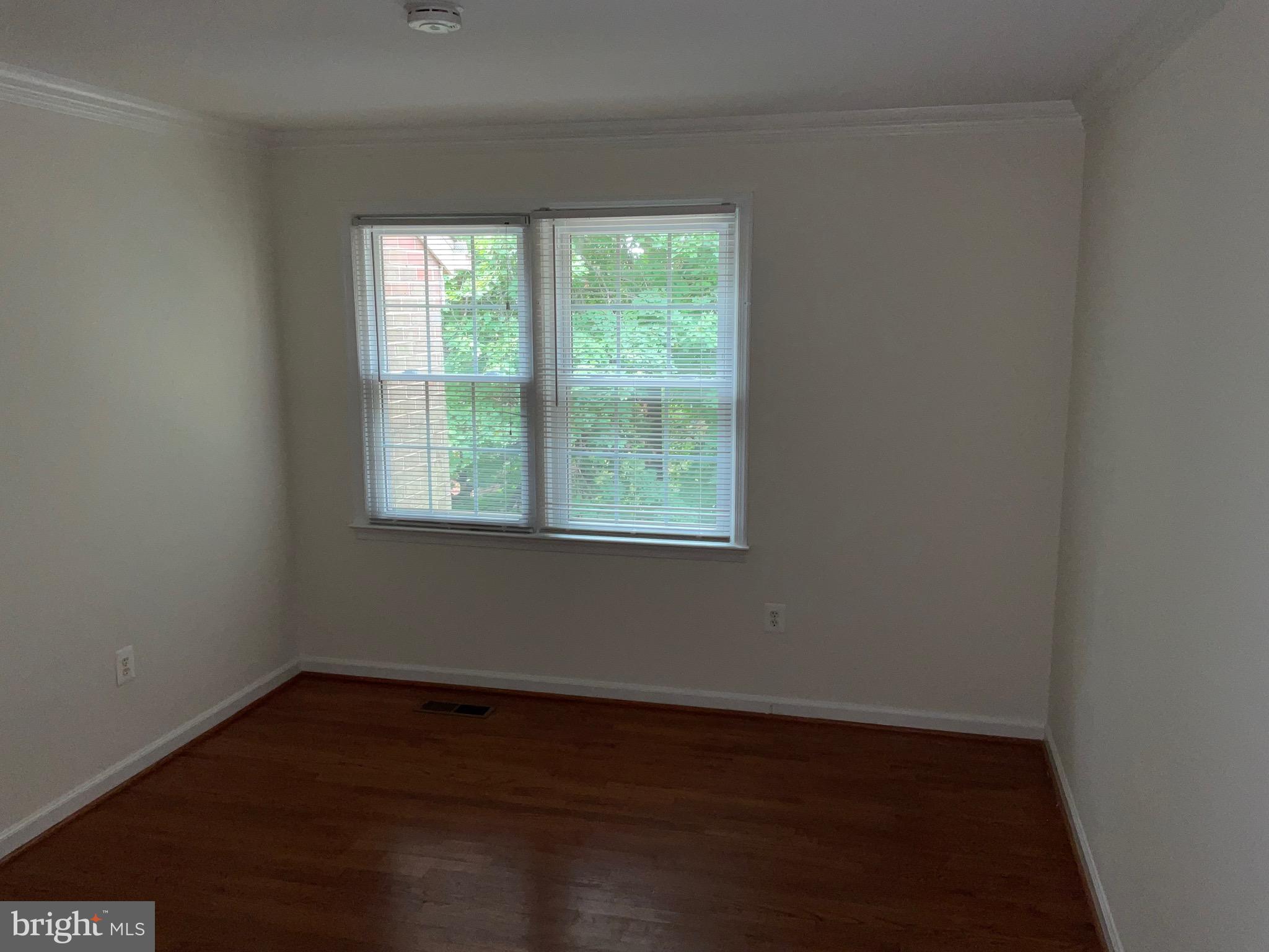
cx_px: 634
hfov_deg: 61.7
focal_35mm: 29
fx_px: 1063
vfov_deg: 48.2
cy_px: 476
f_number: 1.8
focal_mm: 3
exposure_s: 1/60
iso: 20
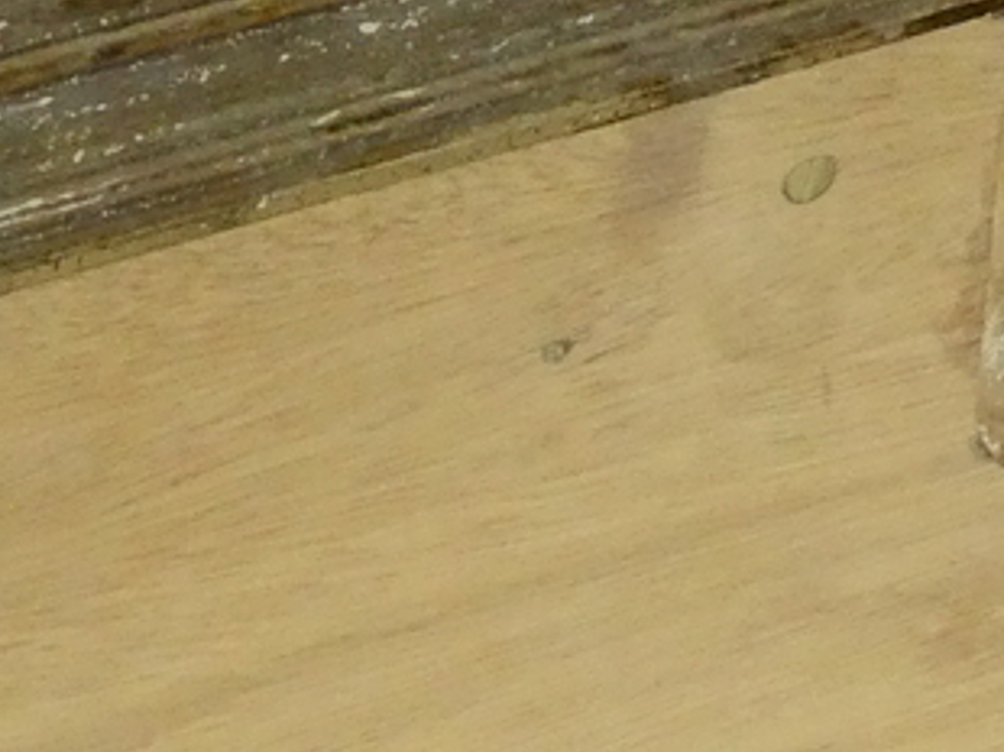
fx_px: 3594
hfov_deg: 15.6
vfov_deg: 11.9
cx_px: 0
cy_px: 593
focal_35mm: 124
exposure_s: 1/60
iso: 640
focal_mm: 4.3
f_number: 3.3
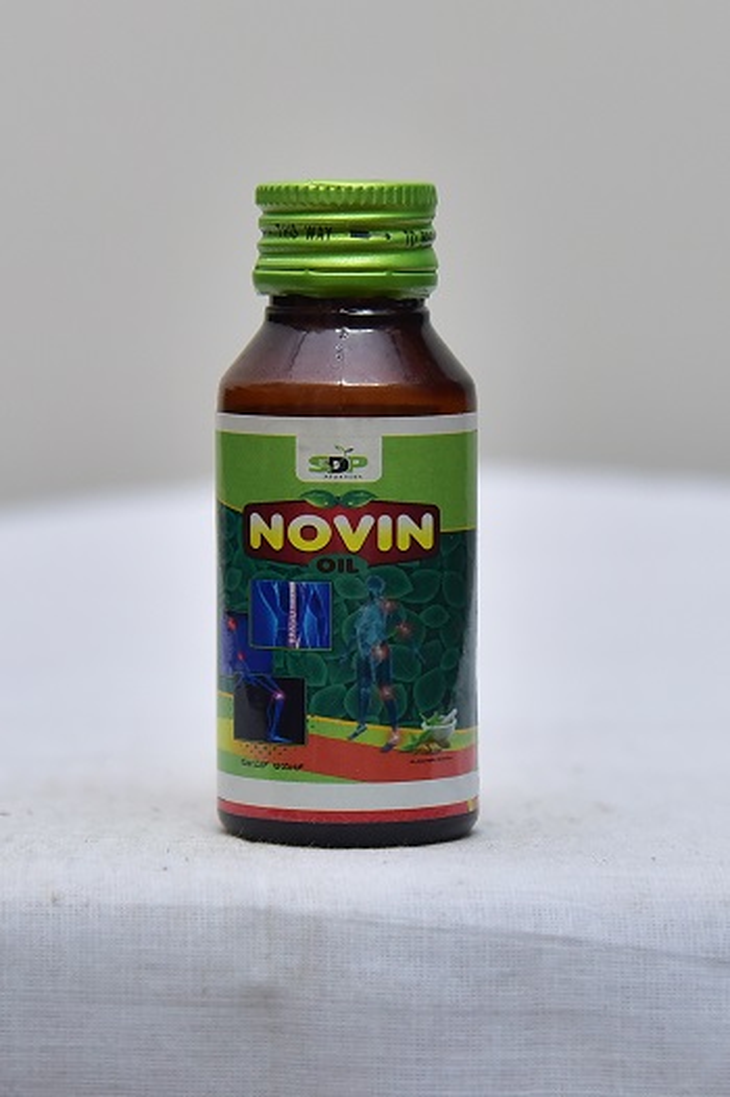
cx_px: 365
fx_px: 2589
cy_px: 548
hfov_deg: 16.1
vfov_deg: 23.9
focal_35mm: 85
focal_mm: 85
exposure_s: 1/125
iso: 1600
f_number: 4.5
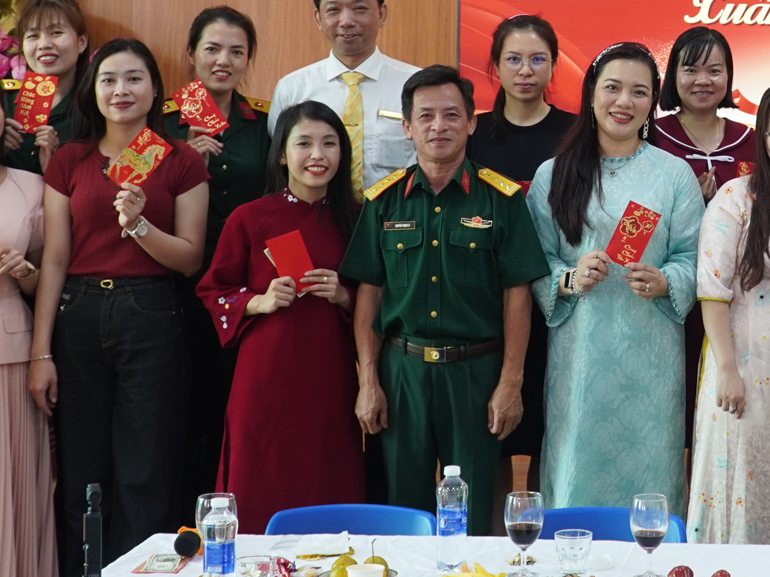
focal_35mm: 90
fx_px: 2002
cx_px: 734
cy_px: 109
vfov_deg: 16.3
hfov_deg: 21.2
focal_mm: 22
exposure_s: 1/40
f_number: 4
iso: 250
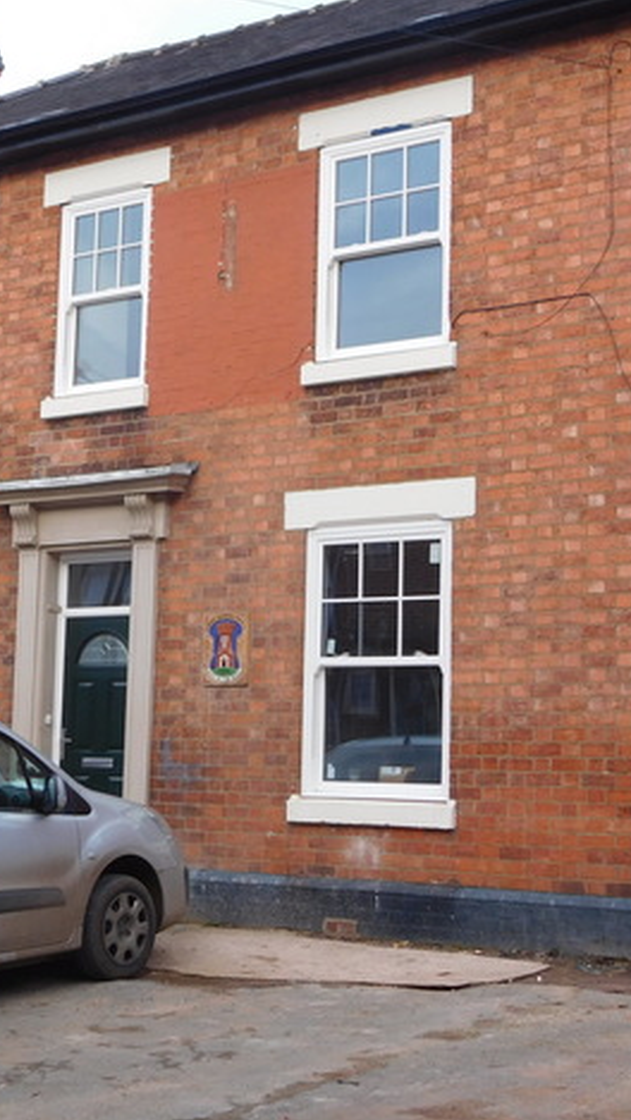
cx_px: 270
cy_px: 549
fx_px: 1546
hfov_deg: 23.1
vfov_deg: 39.9
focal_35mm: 52
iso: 125
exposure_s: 1/60
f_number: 3.8
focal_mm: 6.2
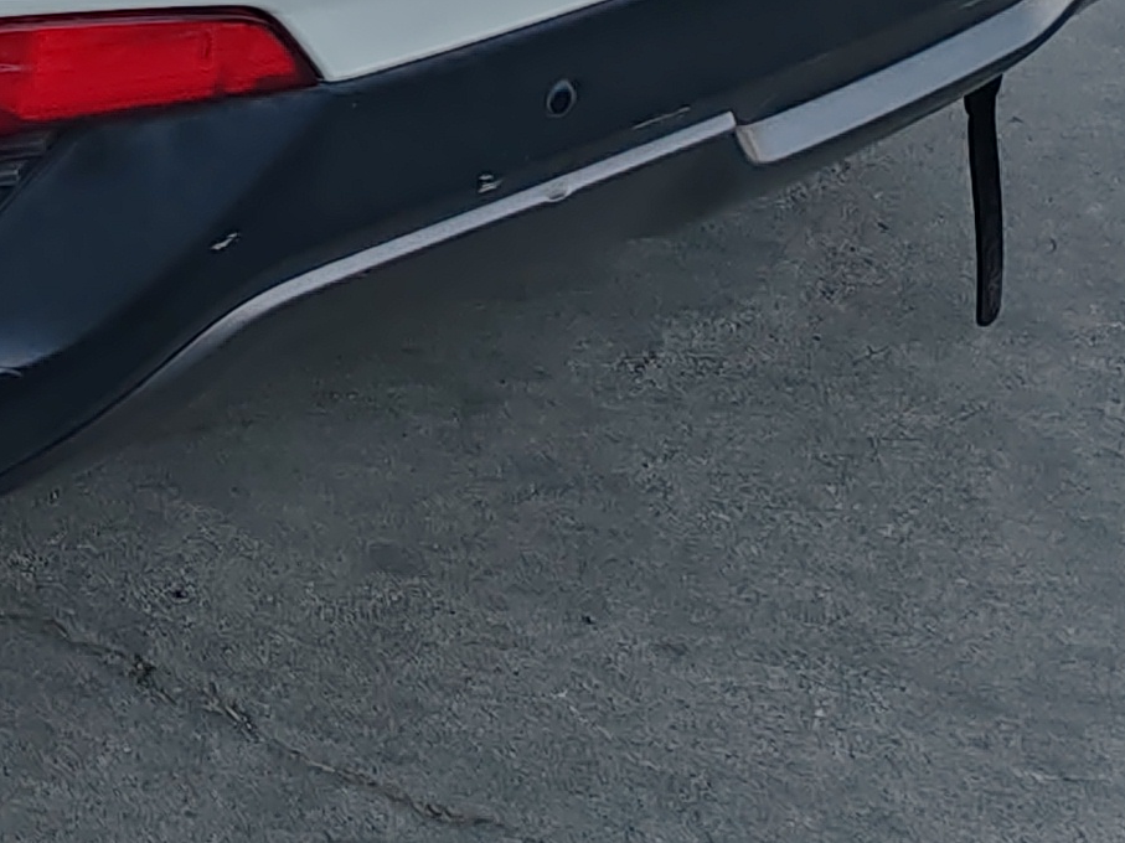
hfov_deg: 15.0
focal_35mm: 121
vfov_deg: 11.4
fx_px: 3932
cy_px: -657
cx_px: -623
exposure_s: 1/360
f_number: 1.9
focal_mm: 6.12
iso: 50
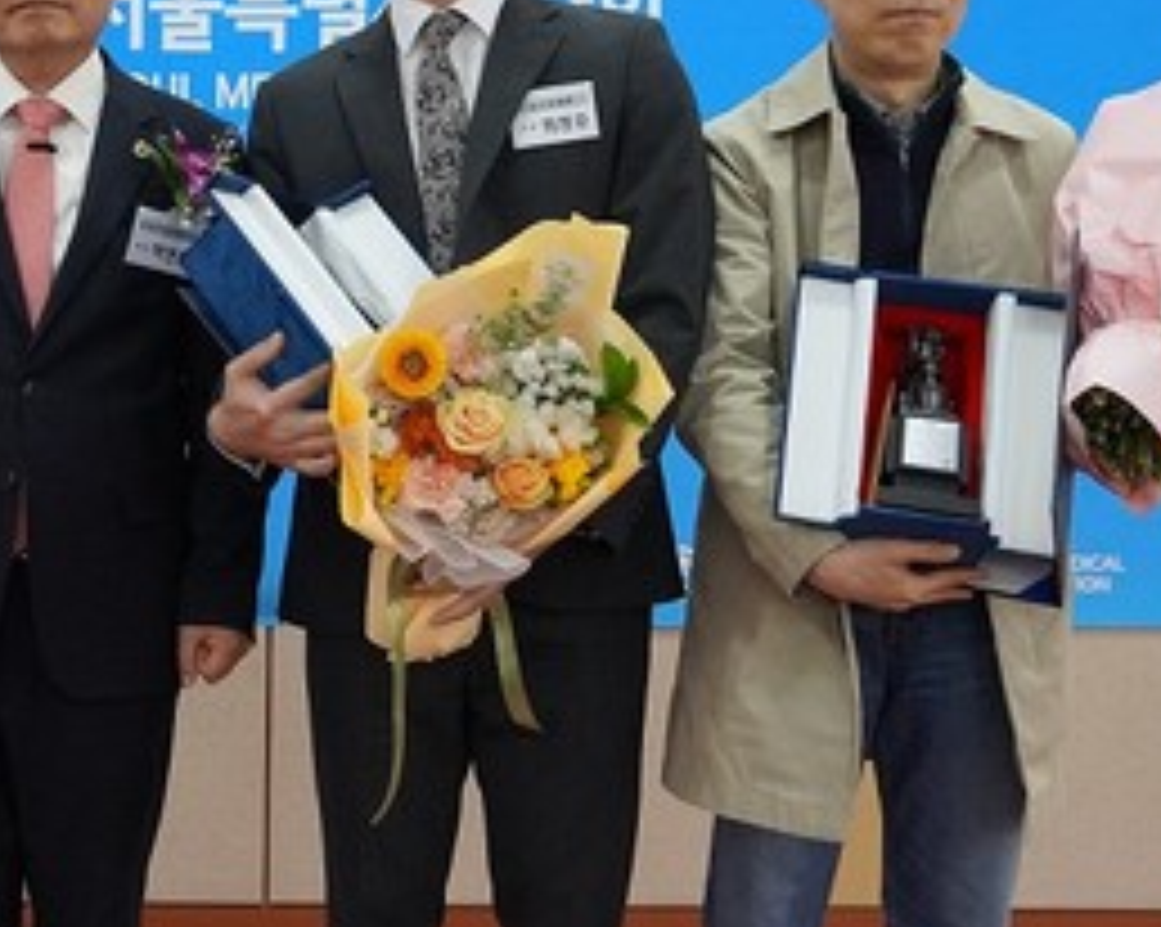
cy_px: 459
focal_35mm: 59
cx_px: 50
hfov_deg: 30.2
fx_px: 2026
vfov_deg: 25.8
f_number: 4
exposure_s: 1/160
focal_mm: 18
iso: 2500
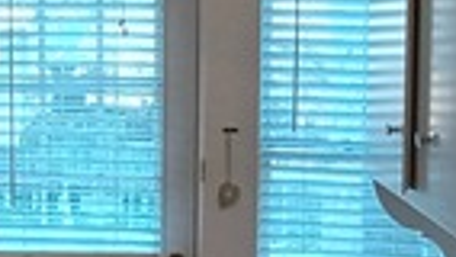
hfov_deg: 31.9
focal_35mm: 64
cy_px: 71
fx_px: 774
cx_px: 87
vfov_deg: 18.7
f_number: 2.2
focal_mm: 1.42
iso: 100
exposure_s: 1/60
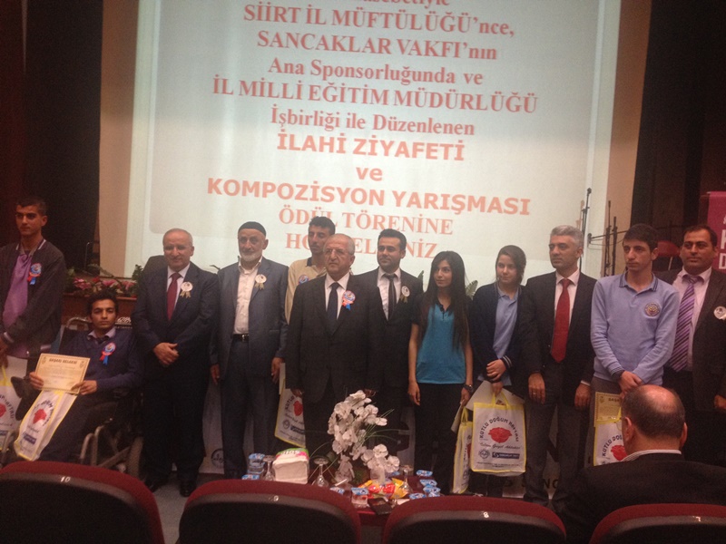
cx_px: 363
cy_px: 272
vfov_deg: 40.7
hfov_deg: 52.6
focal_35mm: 35
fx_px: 734
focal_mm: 4.28
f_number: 2.4
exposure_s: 1/20
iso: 200
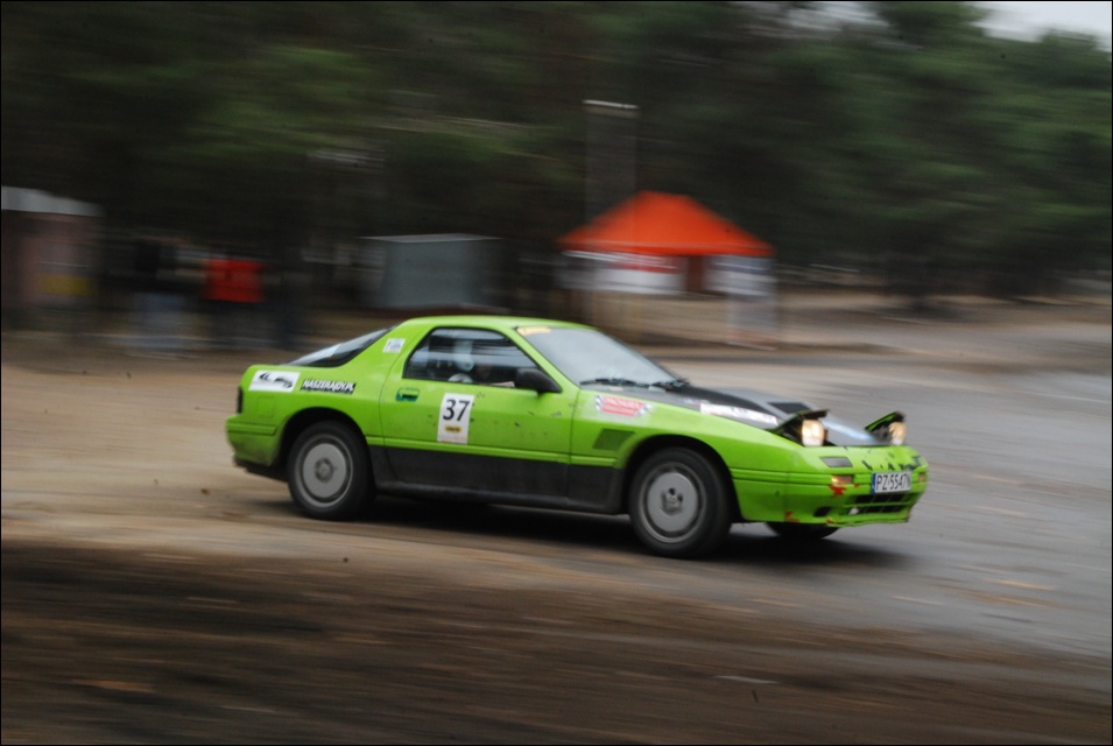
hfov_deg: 27.0
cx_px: 556
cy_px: 373
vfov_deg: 18.2
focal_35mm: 75
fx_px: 2322
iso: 800
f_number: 25
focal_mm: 50
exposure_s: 1/20
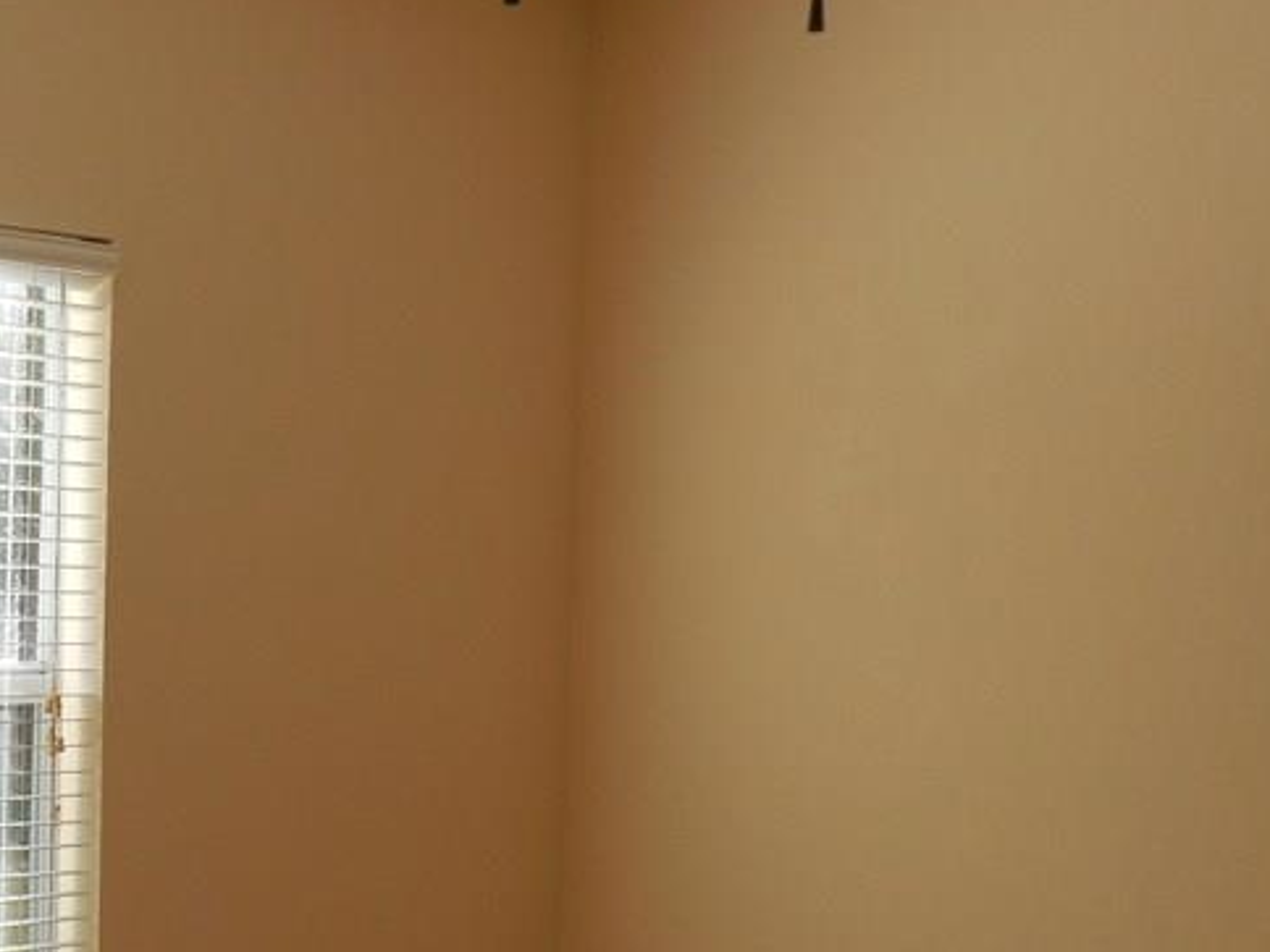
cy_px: 724
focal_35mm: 55
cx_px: 291
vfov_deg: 26.2
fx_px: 2018
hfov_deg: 34.1
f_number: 3.5
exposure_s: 1/125
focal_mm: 4.6
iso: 125
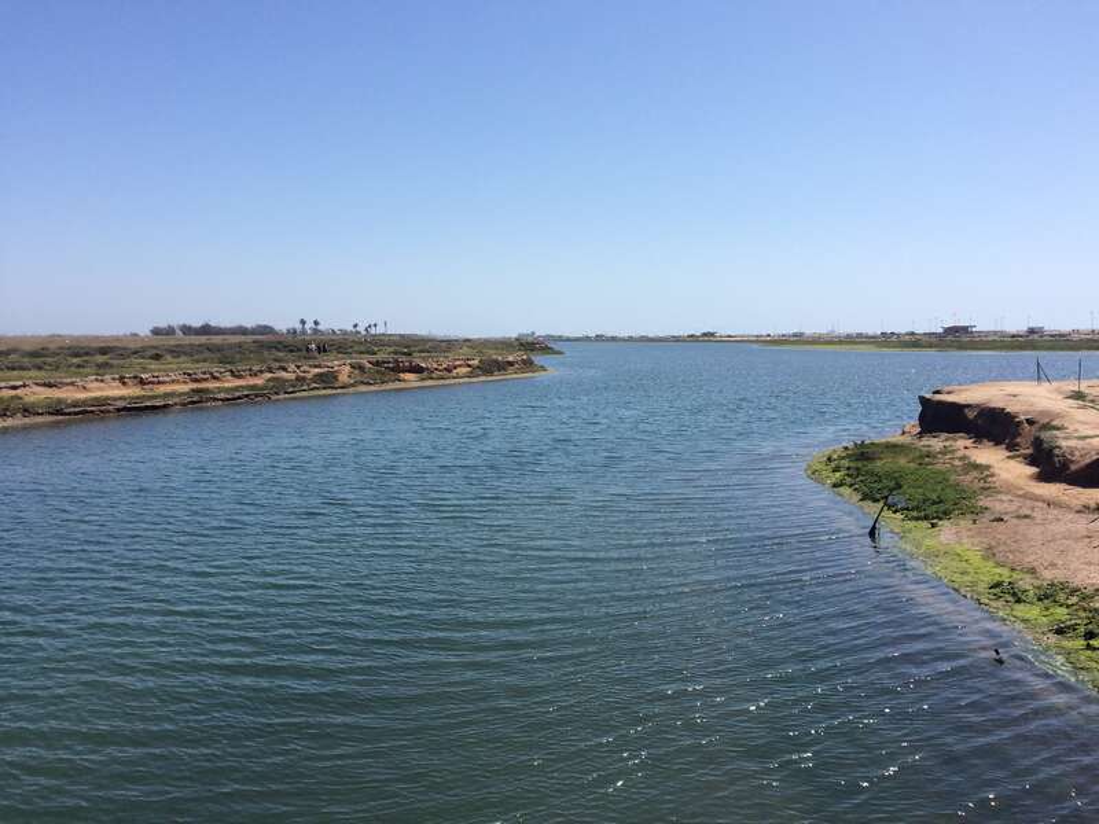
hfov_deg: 61.7
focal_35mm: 29
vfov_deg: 48.2
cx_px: 550
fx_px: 921
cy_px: 412
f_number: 2.2
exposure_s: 1/2933
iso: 32
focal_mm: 4.15
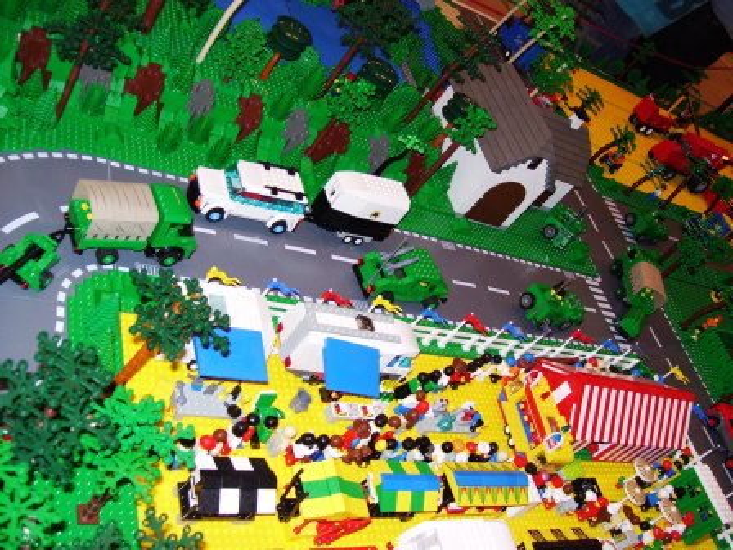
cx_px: 366
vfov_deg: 39.7
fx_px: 762
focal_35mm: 36
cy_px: 275
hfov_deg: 51.4
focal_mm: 6
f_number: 2.7
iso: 80
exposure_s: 1/60
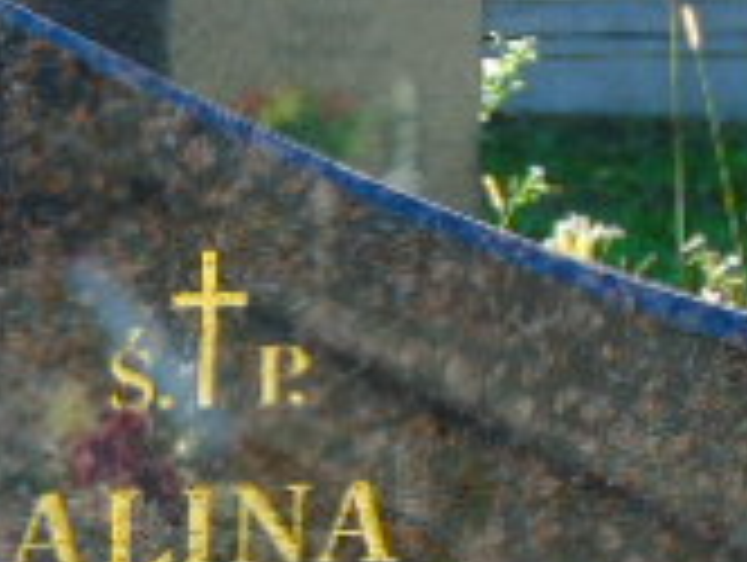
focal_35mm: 239
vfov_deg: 6.2
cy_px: 769
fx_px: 5165
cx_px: -256
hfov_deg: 8.2
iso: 80
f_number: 4.5
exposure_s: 1/125
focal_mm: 11
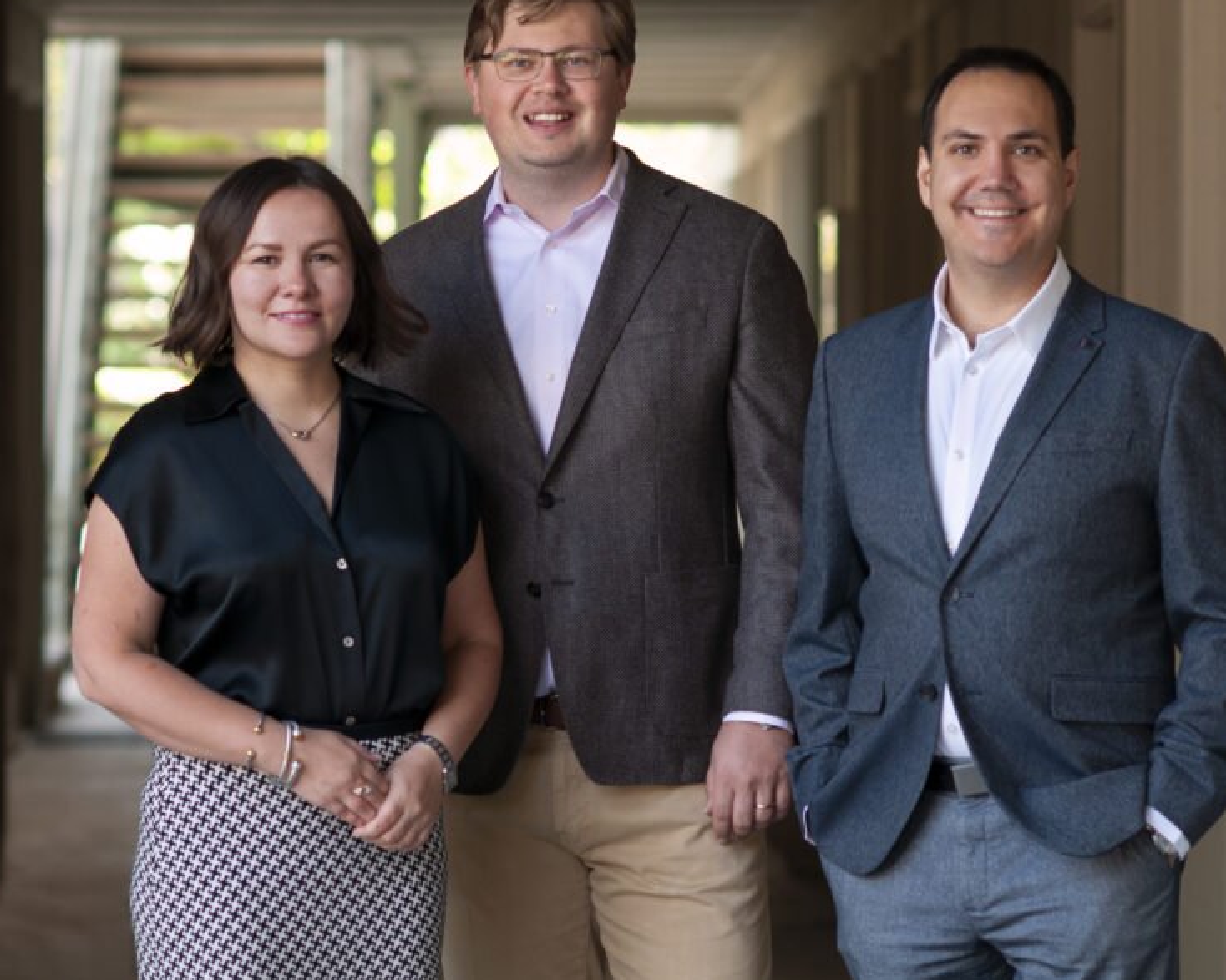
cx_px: 653
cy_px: 421
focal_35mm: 167
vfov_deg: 9.3
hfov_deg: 11.6
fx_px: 6046
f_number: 2.5
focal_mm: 85
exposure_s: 1/200
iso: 320
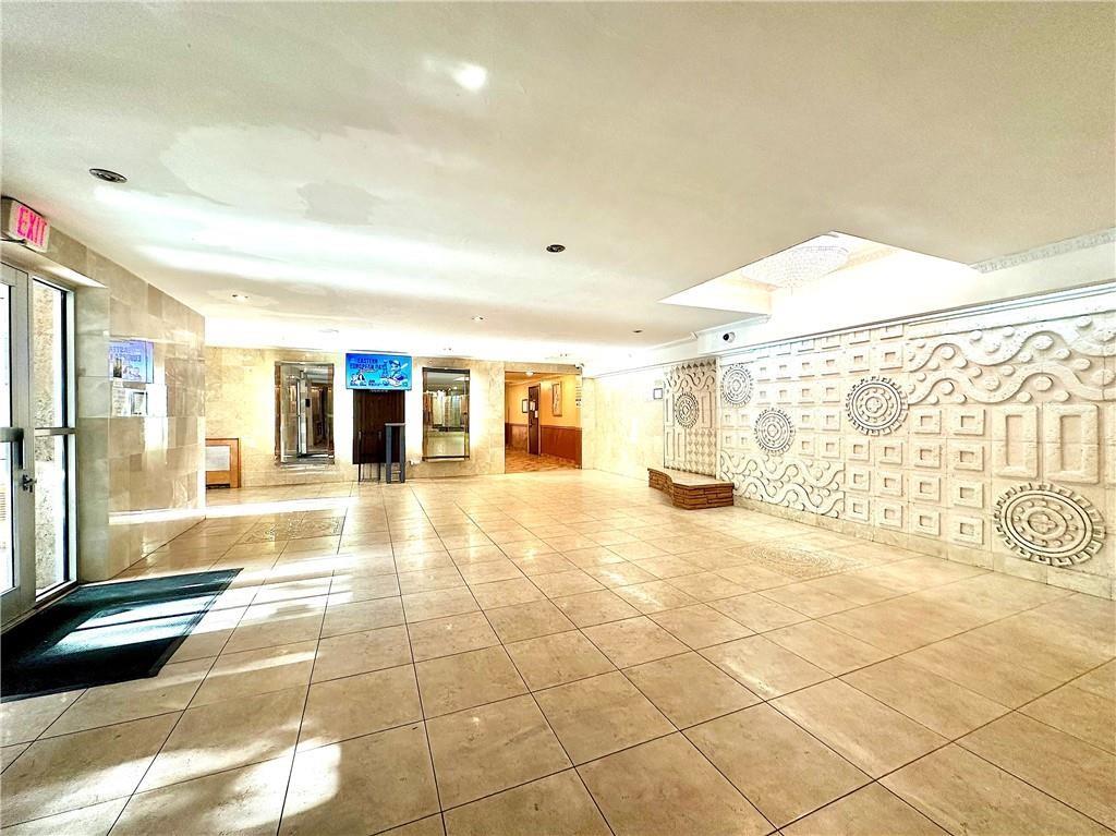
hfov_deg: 102.1
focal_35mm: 14
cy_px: 418
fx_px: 451
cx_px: 558
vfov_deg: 85.6
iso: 160
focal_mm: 2.22
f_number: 2.2
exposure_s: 1/60
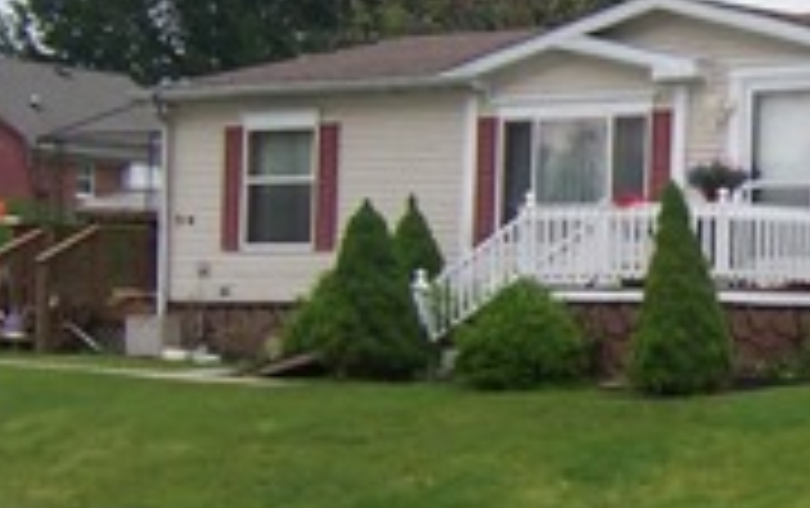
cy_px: 274
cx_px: 1228
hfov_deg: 15.2
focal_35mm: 127
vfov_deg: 10.4
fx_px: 2807
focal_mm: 5.6
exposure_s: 1/250
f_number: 4
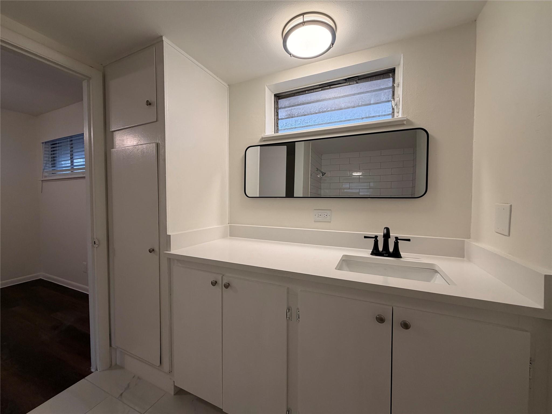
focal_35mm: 14
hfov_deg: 102.1
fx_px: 223
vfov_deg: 85.7
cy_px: 207
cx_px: 276
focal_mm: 2.22
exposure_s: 1/120
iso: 160
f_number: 2.2
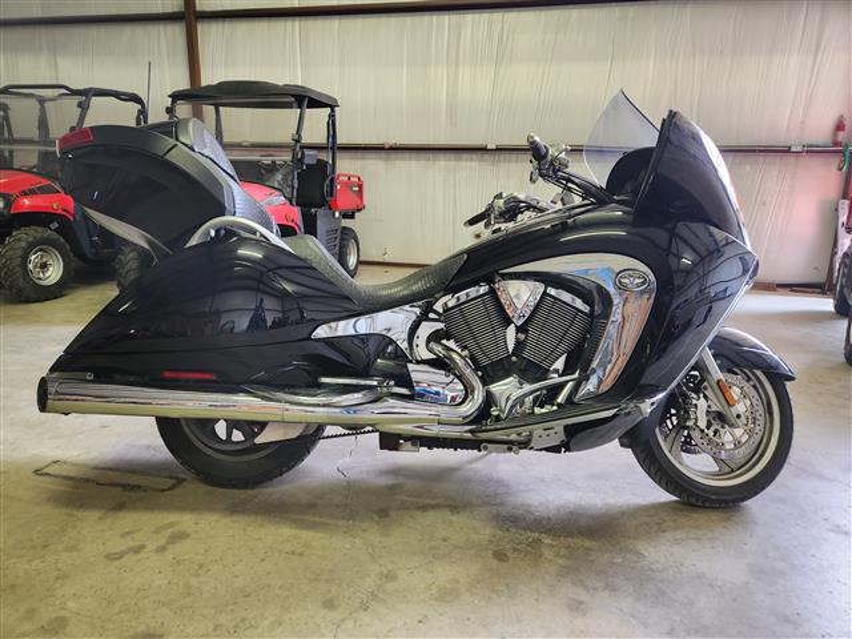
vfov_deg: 58.9
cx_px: 426
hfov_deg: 73.9
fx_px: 566
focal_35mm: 23
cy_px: 320
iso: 320
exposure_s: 1/120
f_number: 1.8
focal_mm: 5.4
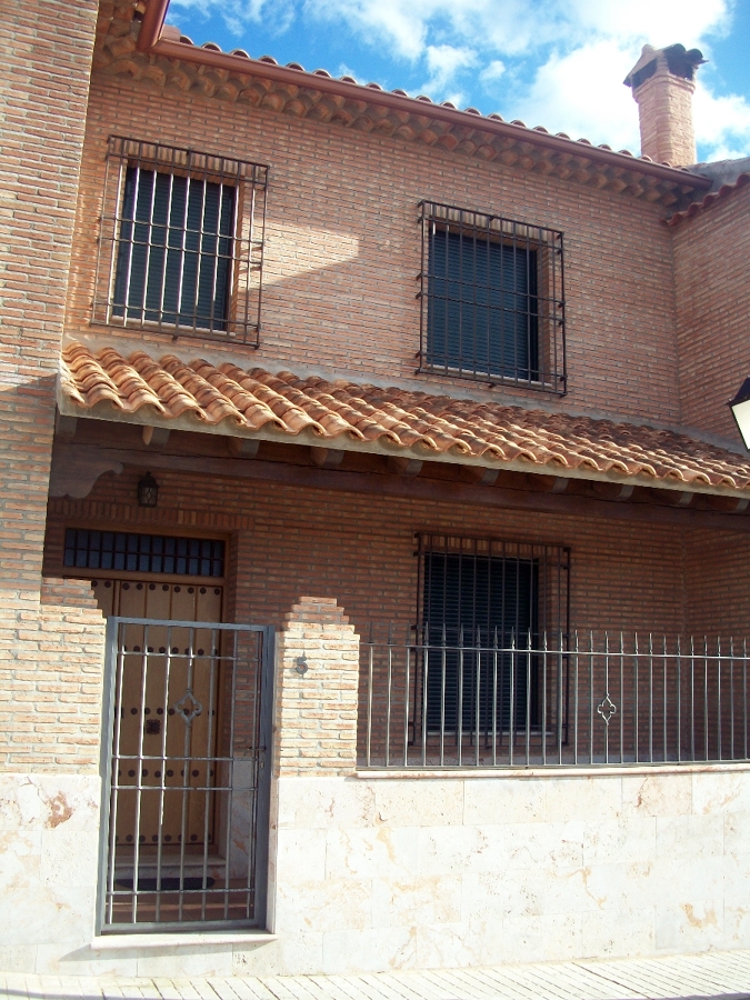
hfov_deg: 40.7
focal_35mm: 35
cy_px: 500
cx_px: 375
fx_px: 1011
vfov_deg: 52.6
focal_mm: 6.3
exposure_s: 1/320
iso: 80
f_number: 3.1
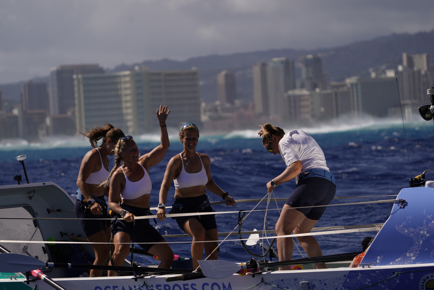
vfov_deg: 6.7
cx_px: 217
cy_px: 145
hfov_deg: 10.0
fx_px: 2473
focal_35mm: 205
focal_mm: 205
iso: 50
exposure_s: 1/640
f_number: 5.6
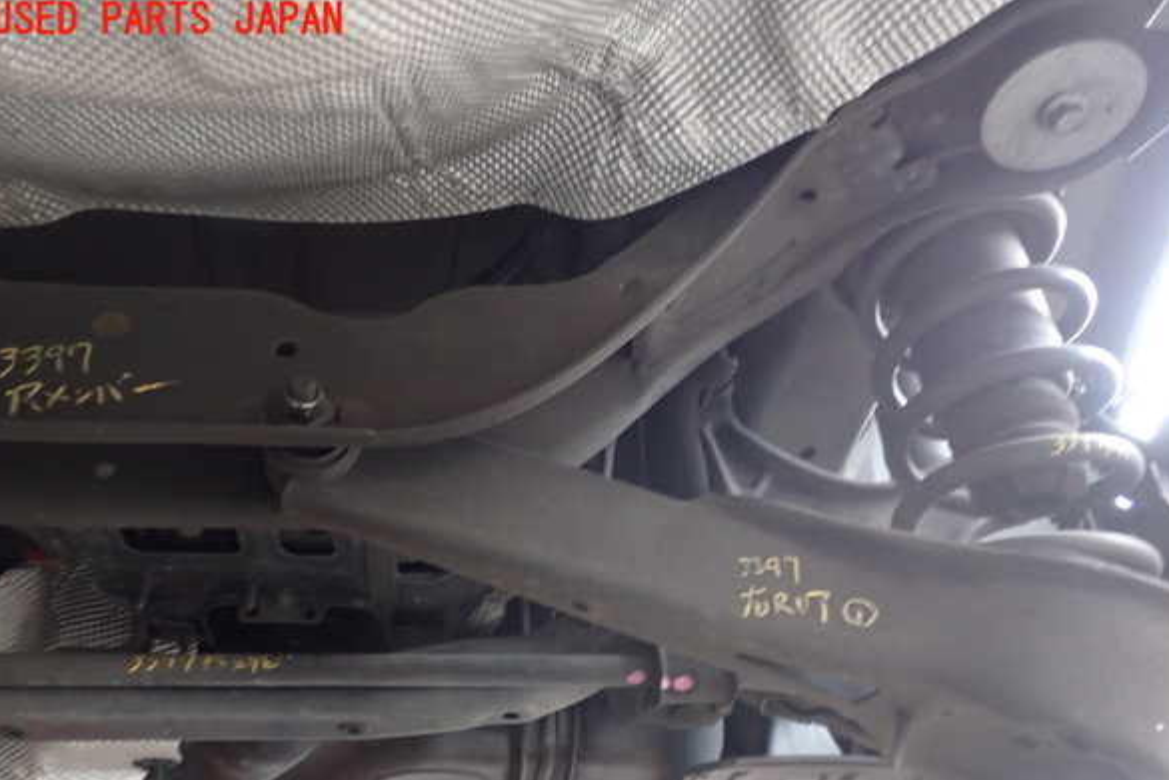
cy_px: 446
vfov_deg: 41.0
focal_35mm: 32
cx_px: 580
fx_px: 1039
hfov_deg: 58.7
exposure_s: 1/30
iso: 500
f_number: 2.3
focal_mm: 5.4
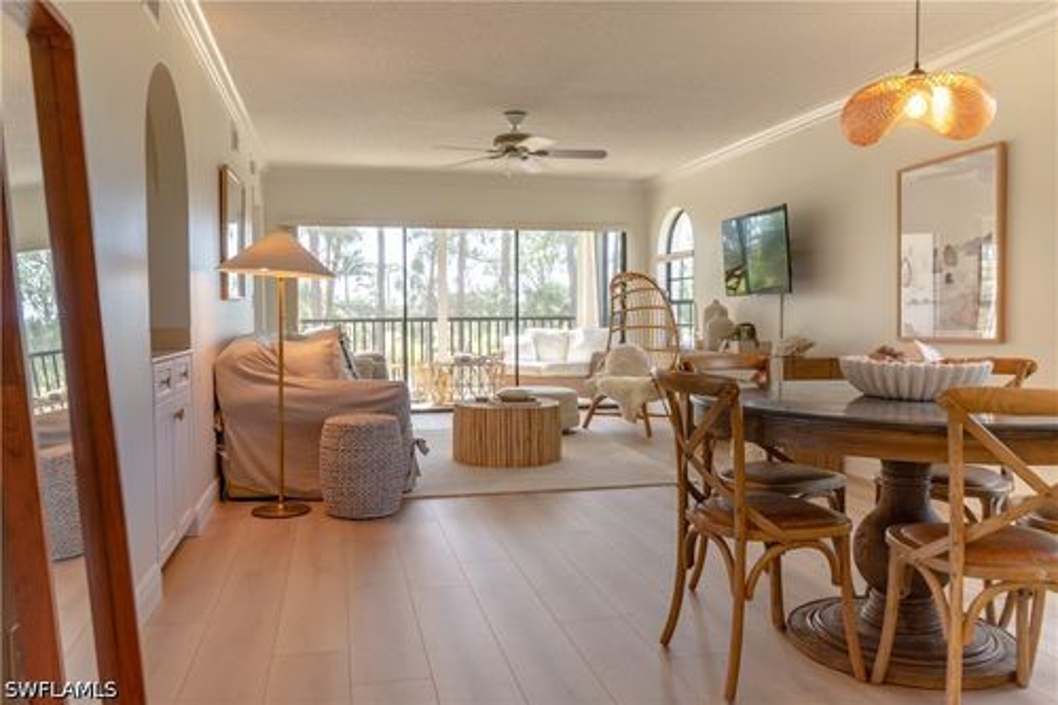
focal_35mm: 28
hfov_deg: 65.5
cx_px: 529
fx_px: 823
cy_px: 352
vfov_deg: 46.4
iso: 100
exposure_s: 1/100
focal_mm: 28
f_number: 6.3
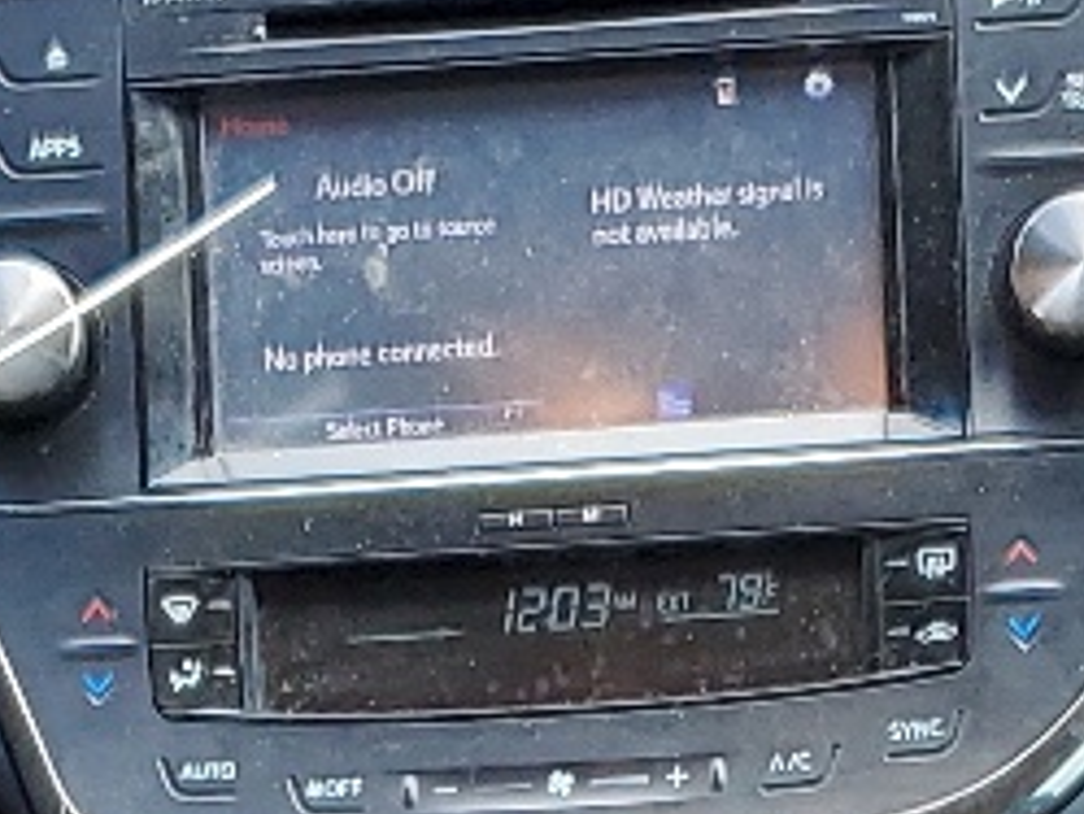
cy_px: 1889
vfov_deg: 8.2
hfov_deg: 11.8
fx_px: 5232
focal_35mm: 167
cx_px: 496
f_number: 1.5
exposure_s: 1/156
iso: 50
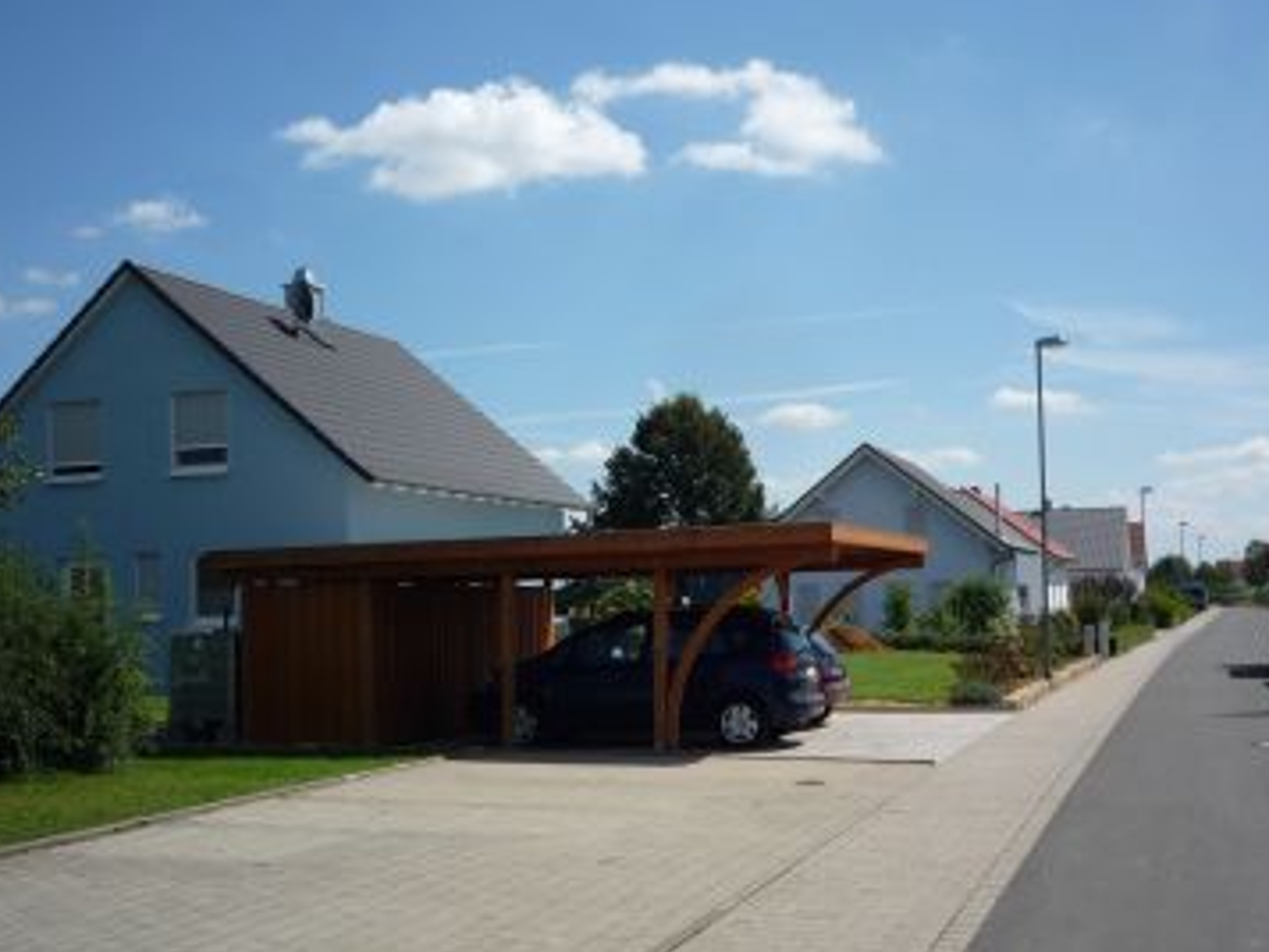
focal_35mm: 43
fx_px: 1577
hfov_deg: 43.8
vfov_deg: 33.6
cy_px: 526
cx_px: 682
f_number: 5.6
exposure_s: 1/500
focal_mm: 5.2
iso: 100
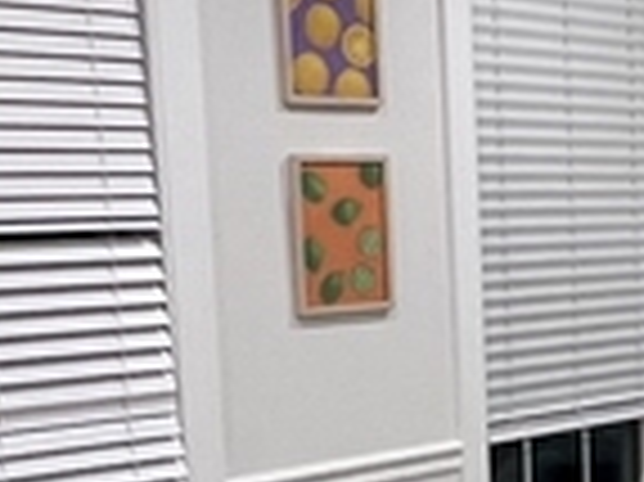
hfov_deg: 18.1
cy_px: 414
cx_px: 1040
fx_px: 1729
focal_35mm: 93
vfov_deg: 15.7
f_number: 1.8
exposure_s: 1/60
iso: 125
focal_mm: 1.57
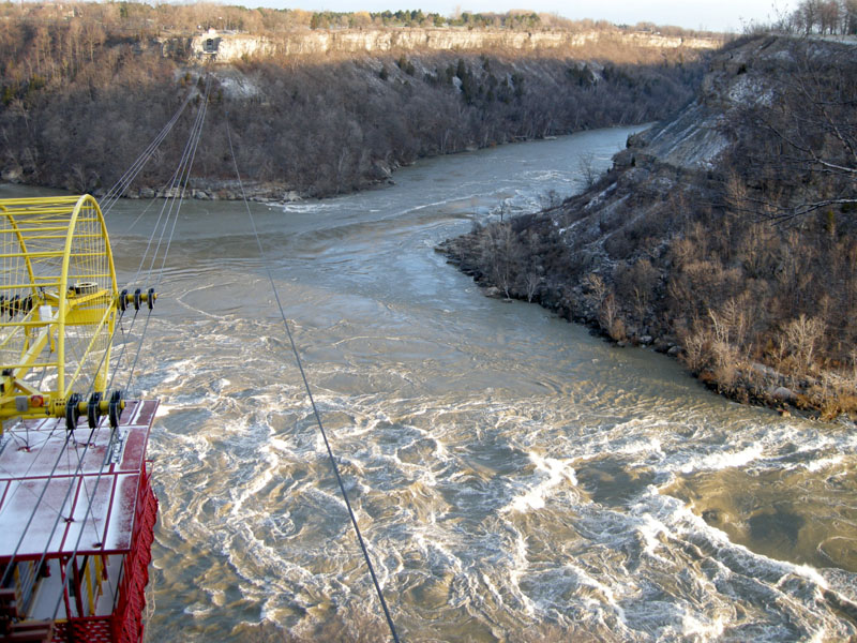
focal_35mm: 35
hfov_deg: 52.6
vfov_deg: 40.7
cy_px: 322
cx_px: 428
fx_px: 867
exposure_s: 1/87.3
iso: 64
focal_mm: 7.5
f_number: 3.4
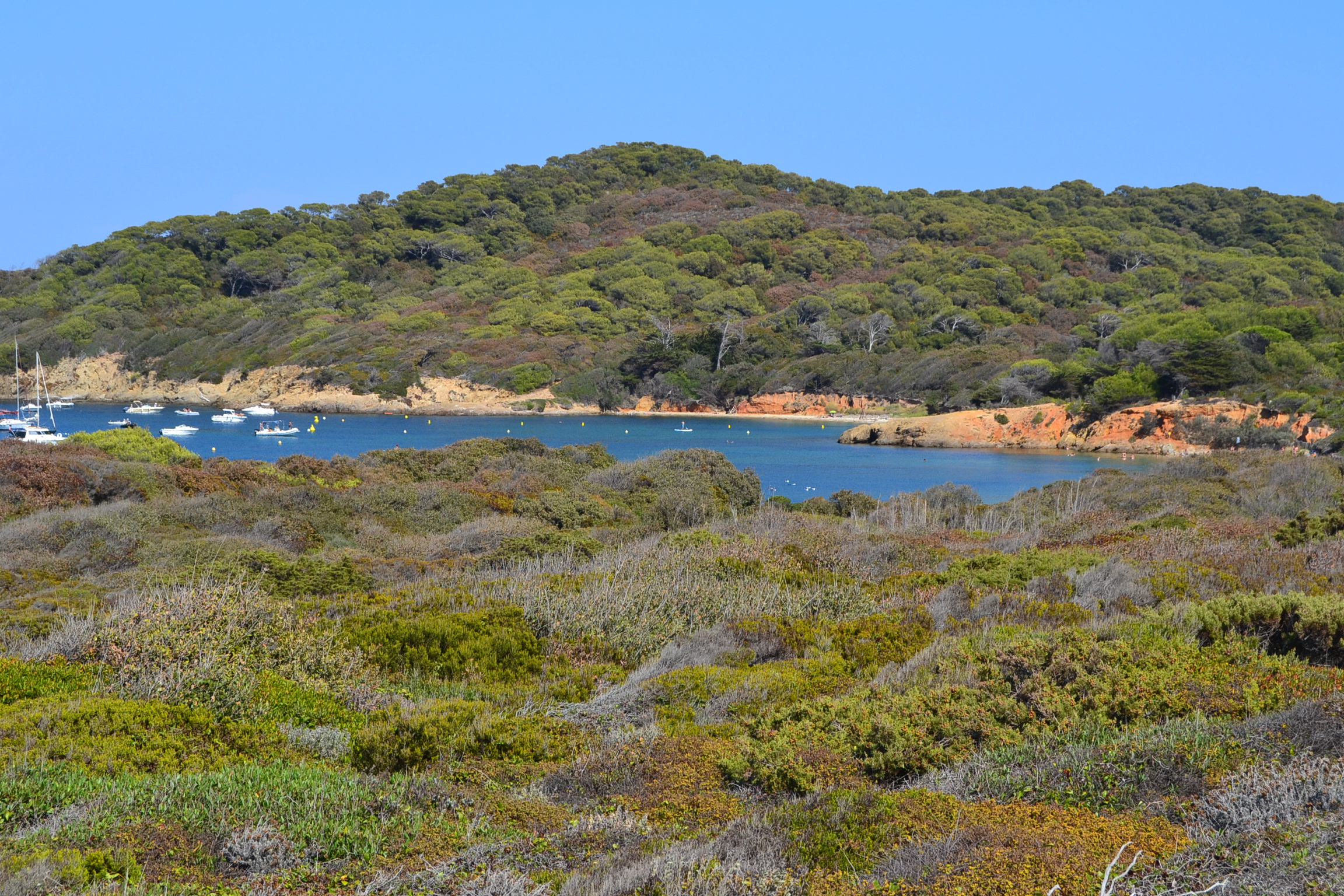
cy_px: 448
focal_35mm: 72
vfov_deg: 18.9
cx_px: 672
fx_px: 2688
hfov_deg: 28.1
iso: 400
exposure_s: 1/500
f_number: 11
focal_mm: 48
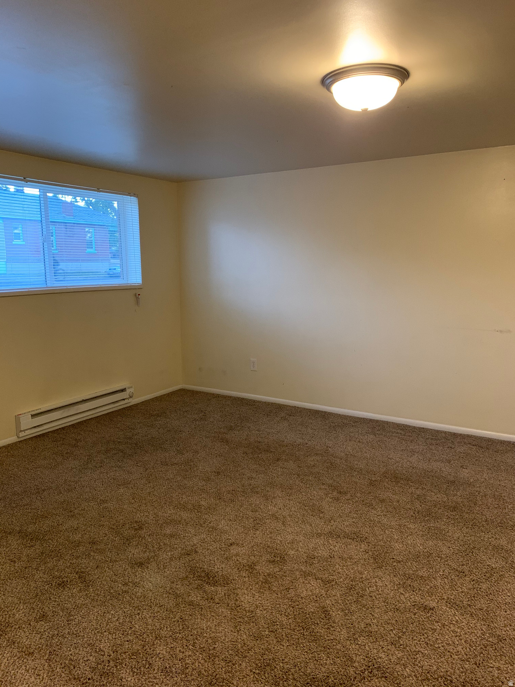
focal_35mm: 26
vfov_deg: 67.3
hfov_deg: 53.1
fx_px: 516
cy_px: 344
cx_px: 258
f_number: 1.8
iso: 400
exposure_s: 1/30
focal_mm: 4.25
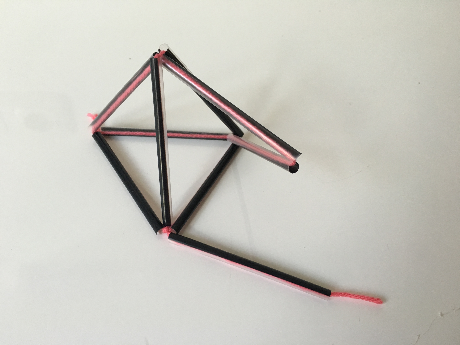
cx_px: 230
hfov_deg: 61.7
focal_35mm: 29
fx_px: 385
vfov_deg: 48.2
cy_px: 172
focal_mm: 4.15
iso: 64
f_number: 2.2
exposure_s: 1/33
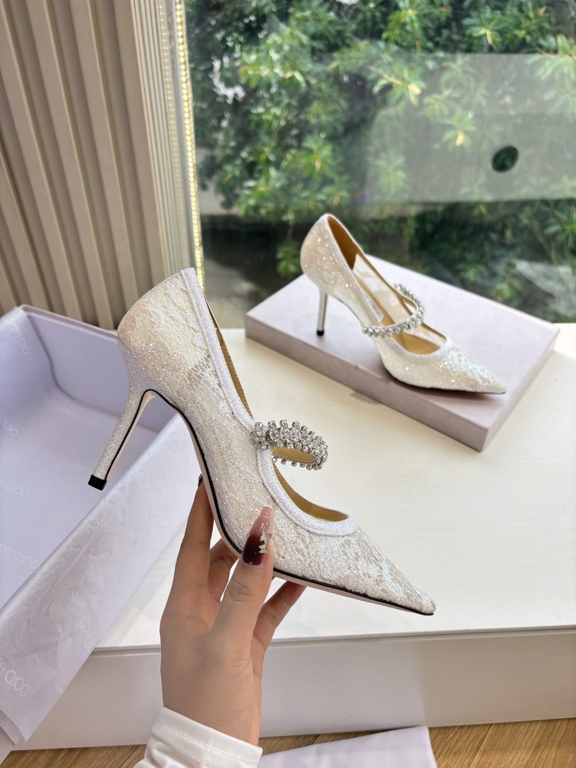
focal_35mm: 26
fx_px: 577
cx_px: 288
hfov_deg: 53.1
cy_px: 384
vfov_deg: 67.3
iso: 50
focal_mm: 5.96
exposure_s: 1/544
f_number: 1.6
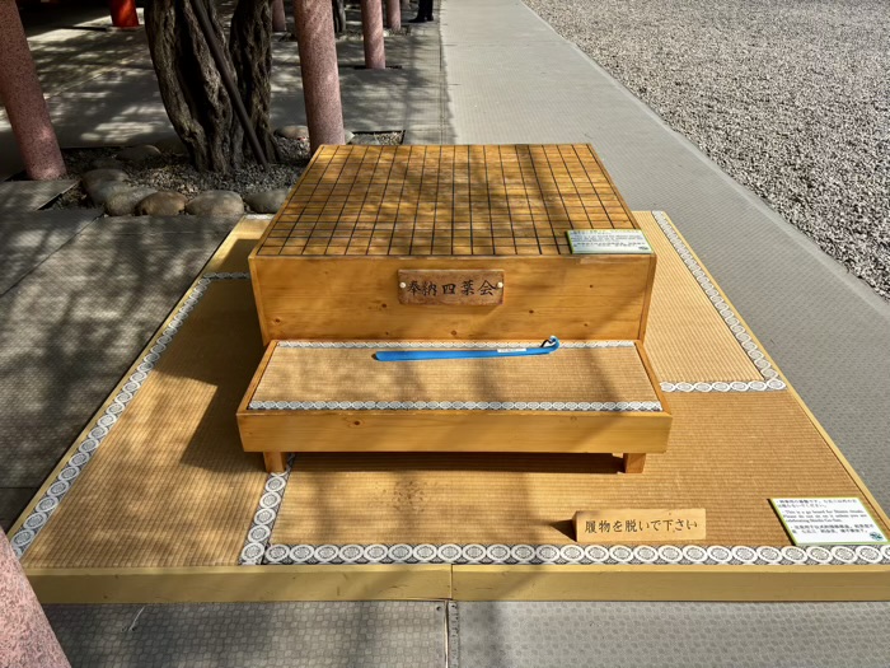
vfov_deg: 53.1
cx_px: 445
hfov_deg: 67.3
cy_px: 334
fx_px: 668
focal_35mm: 26
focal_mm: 5.96
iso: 50
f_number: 1.6
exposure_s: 1/2398
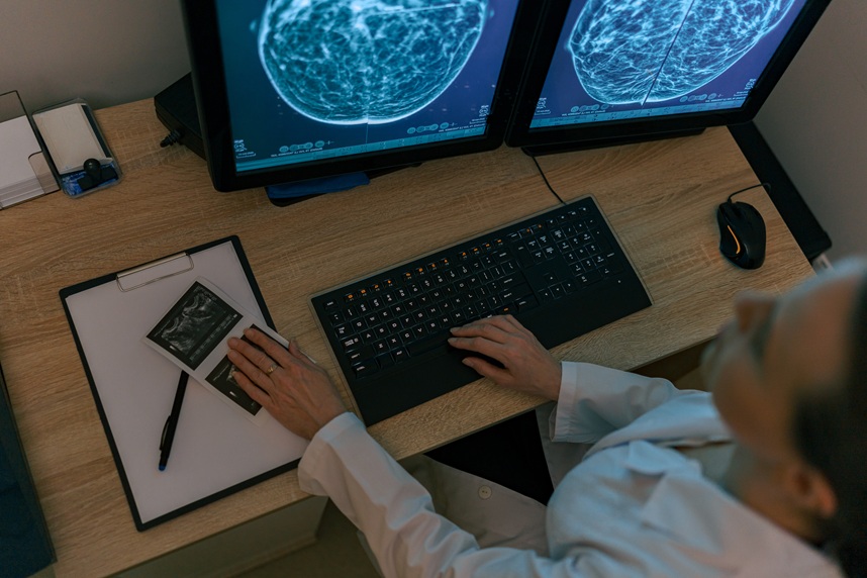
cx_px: 434
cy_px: 289
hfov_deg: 54.4
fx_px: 843
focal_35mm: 35
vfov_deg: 37.9
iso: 400
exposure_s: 1/100
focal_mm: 35
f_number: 1.4
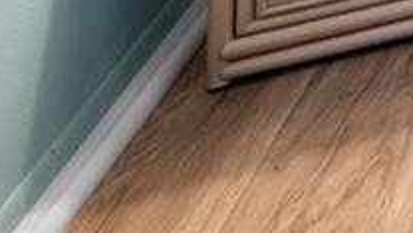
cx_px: 1543
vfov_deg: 6.8
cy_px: -824
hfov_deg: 8.9
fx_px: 1237
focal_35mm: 113
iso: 800
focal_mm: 14
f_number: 8
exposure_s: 1/4
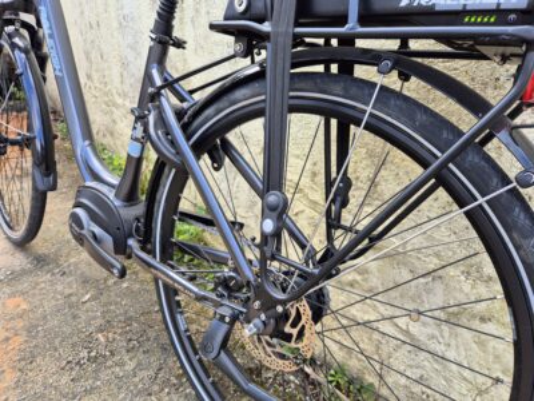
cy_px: 200
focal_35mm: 23
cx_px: 267
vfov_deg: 58.9
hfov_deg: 73.9
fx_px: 355
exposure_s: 1/180
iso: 32
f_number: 1.8
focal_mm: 5.4
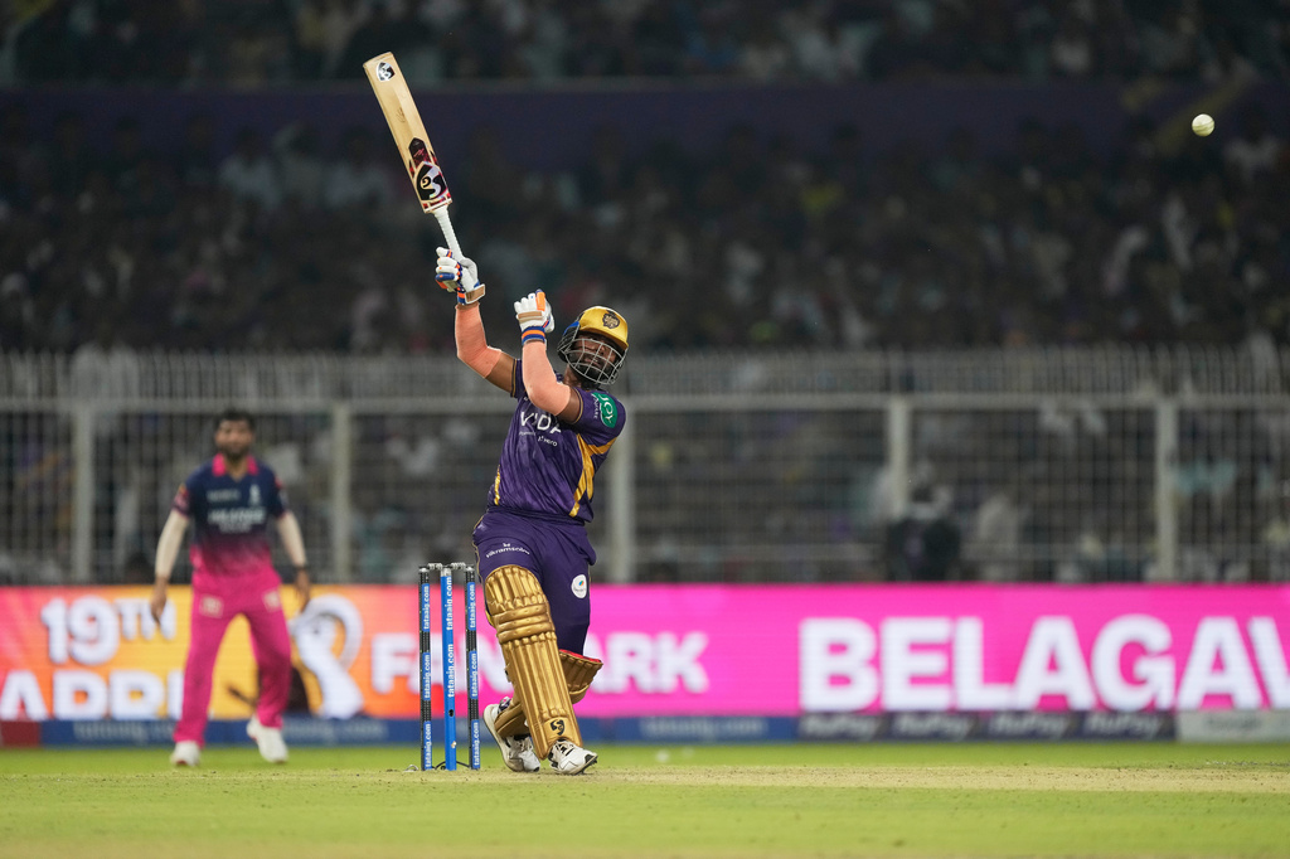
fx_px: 21492
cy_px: 430
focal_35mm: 600
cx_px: 645
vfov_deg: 2.3
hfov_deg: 3.4
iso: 3200
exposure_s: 1/1600
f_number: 4.5
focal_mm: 600
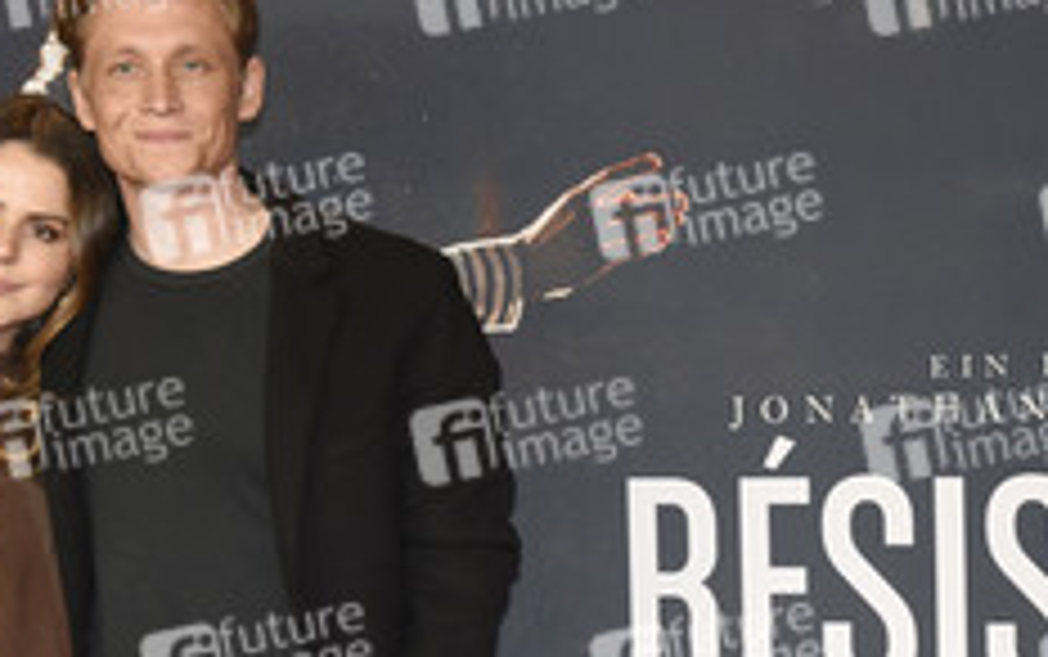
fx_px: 3487
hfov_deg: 17.1
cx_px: 587
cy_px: 544
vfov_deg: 10.7
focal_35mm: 122
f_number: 6.3
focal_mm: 62
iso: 2000
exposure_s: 1/125
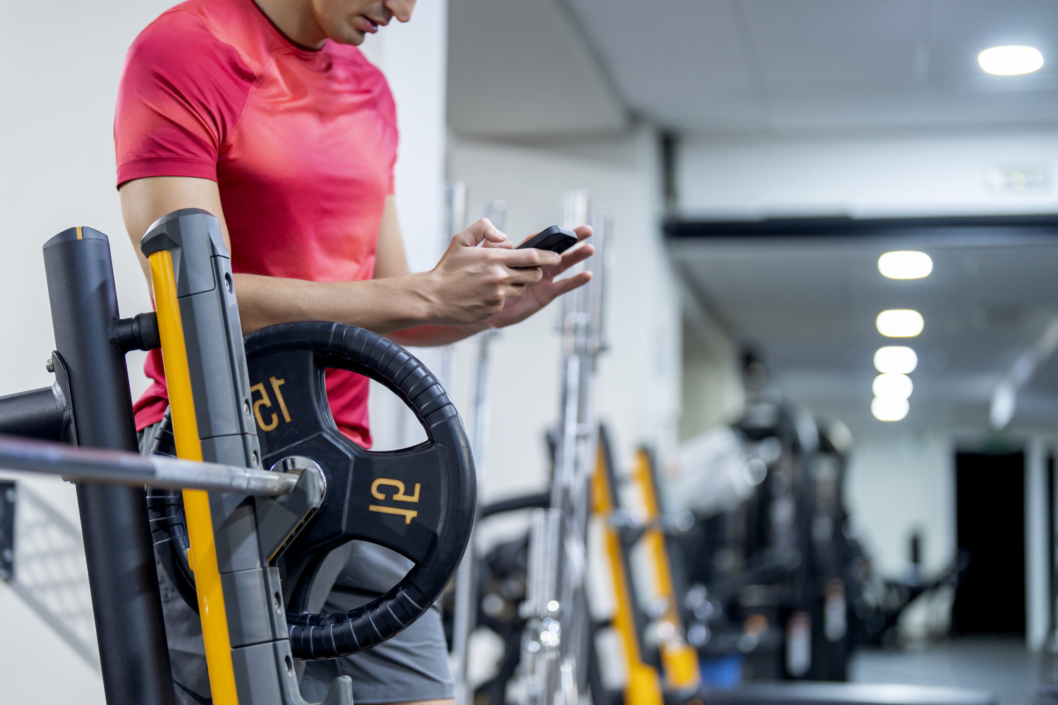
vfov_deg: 27.0
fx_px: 1469
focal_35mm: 50
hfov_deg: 39.6
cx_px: 529
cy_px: 352
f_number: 1.2
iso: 320
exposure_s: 1/80
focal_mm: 50
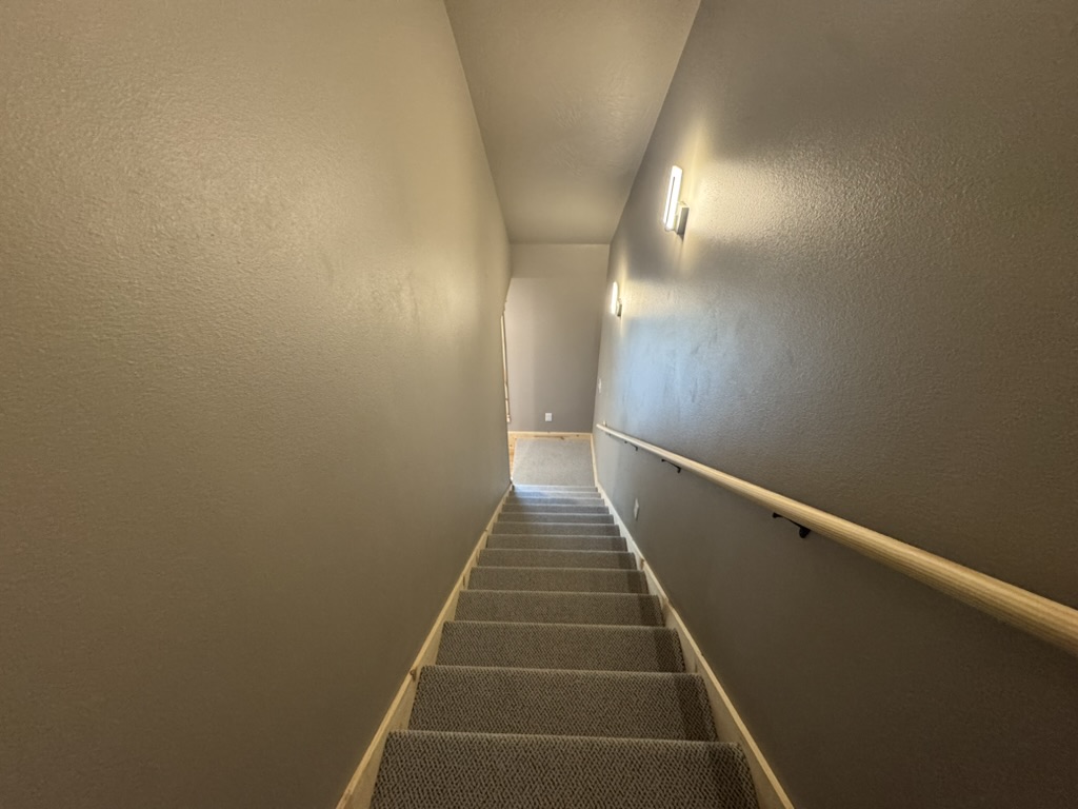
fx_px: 436
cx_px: 539
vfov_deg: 85.7
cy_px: 404
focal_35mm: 14
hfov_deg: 102.1
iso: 500
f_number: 2.2
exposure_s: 1/60
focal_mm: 2.22
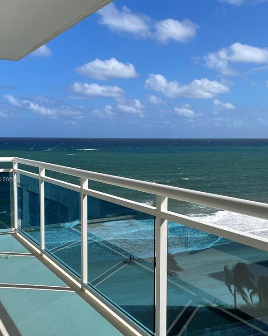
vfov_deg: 44.8
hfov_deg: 36.5
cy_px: 180
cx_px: 136
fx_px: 407
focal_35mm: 41
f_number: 1.6
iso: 32
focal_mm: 4.2
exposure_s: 1/6494
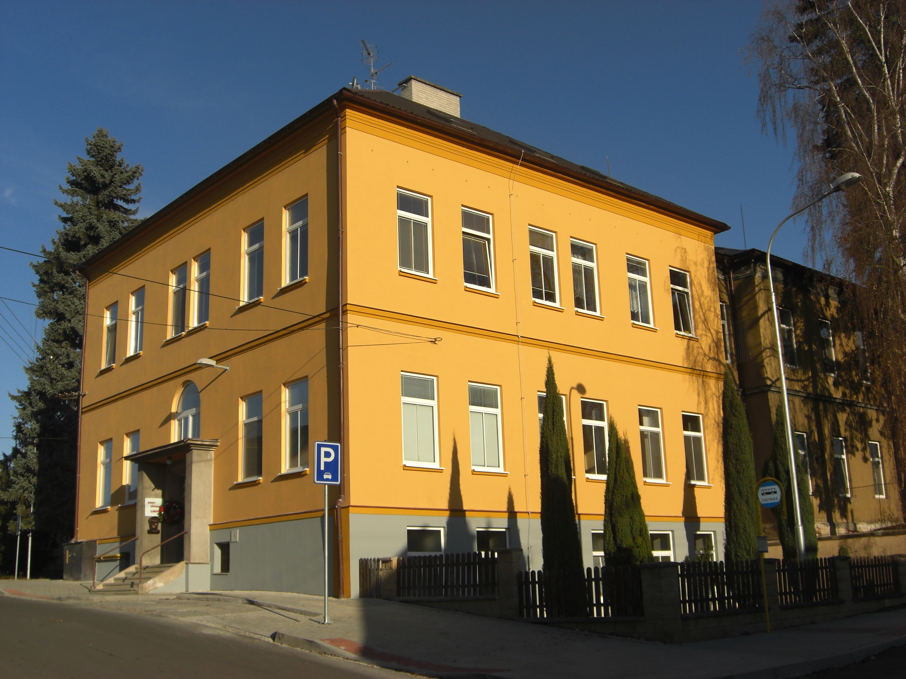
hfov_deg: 49.0
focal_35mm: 38
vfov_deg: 37.7
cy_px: 340
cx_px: 453
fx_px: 995
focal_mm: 7.9
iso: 80
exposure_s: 1/250
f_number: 8
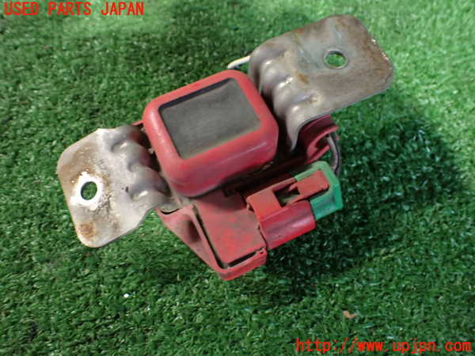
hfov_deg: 60.0
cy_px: 178
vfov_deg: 46.8
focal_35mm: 30
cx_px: 238
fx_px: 412
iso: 800
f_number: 2.3
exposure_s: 1/30
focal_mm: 5.4
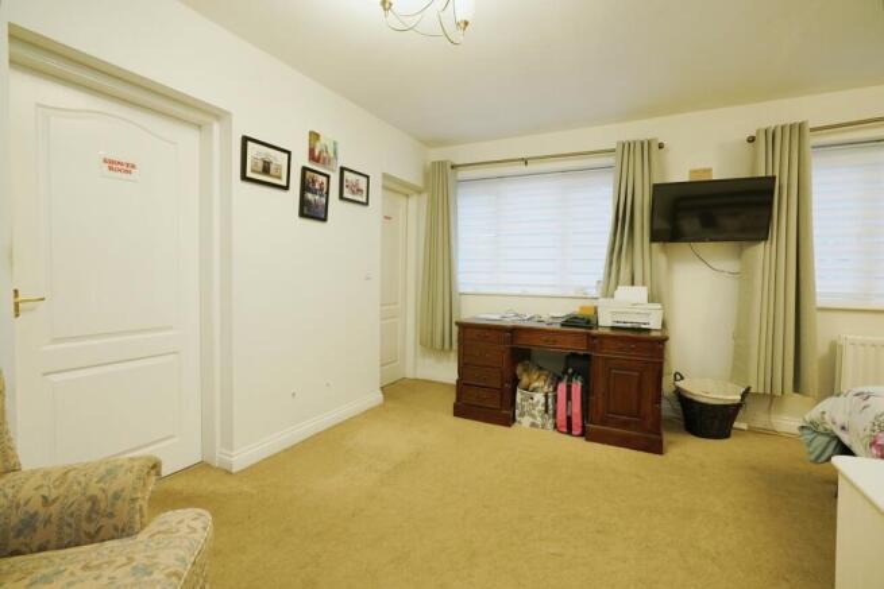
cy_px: 294
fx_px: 393
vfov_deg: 73.8
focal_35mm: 16
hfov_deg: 96.7
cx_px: 442
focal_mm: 16
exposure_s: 1/15
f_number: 7.1
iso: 2000
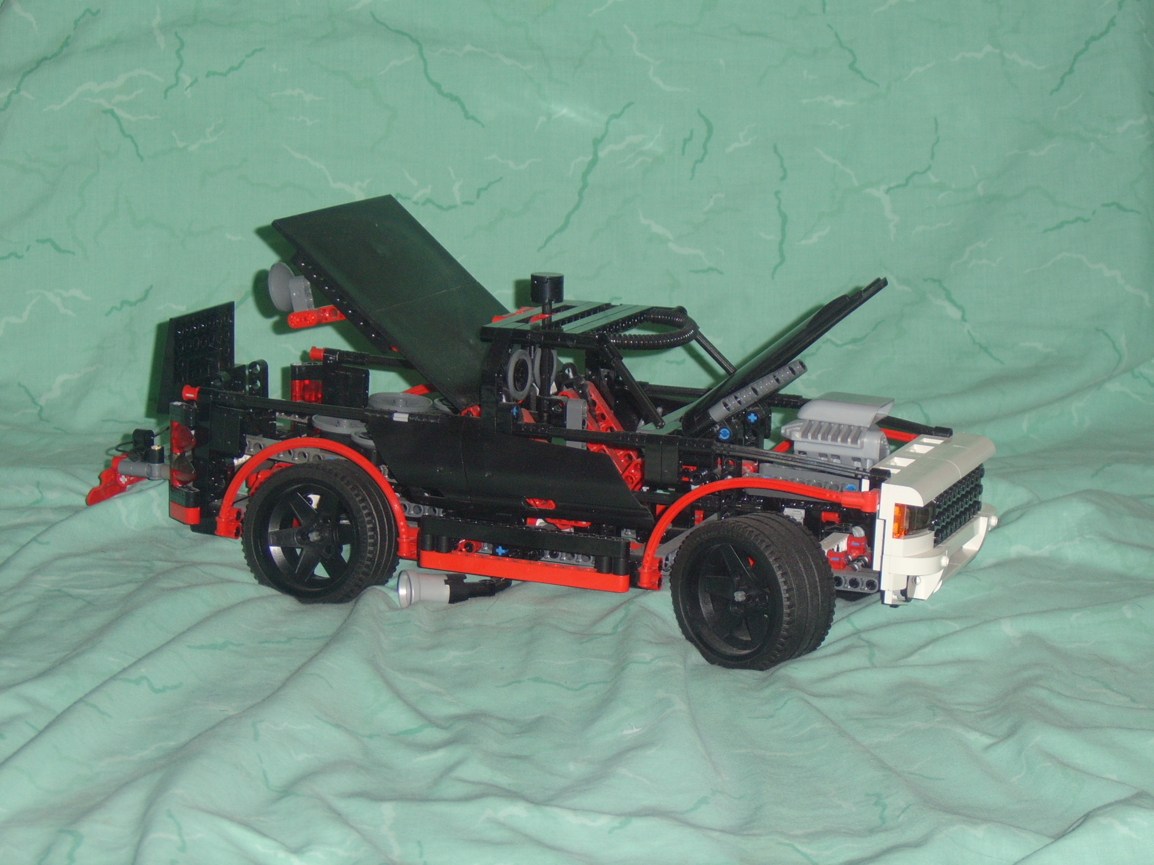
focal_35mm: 79
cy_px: 432
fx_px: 2634
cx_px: 577
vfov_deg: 18.7
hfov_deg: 24.7
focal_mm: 20.6
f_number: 4.9
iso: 141
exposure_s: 1/60
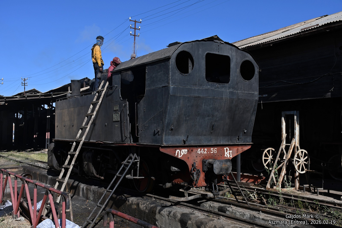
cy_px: 114
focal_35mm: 39
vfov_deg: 34.2
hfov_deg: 49.5
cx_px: 171
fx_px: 371
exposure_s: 1/800
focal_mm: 26
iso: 200
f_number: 8
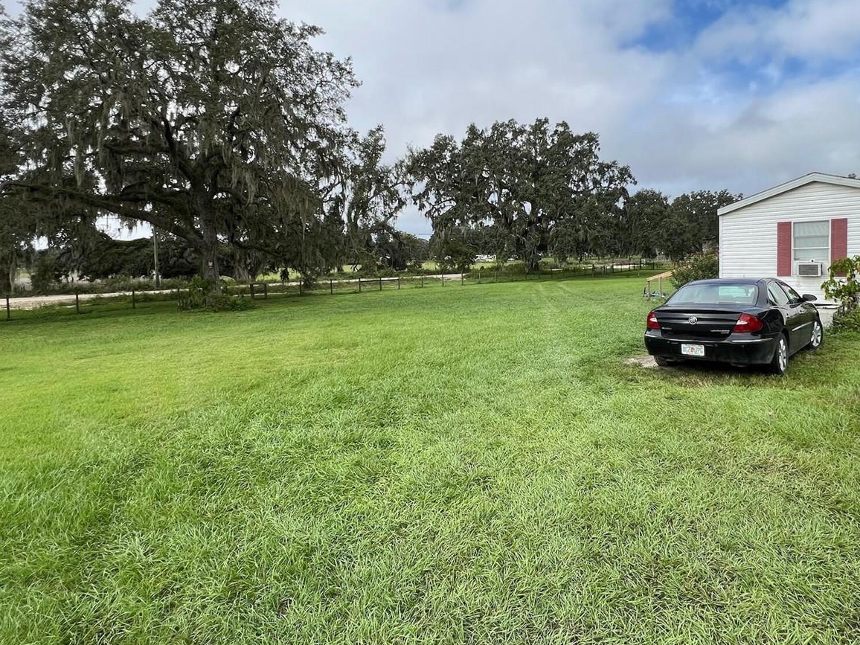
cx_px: 455
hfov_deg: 87.7
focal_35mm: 18
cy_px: 277
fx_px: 447
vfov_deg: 71.2
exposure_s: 1/791
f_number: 1.8
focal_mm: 1.57
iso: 32
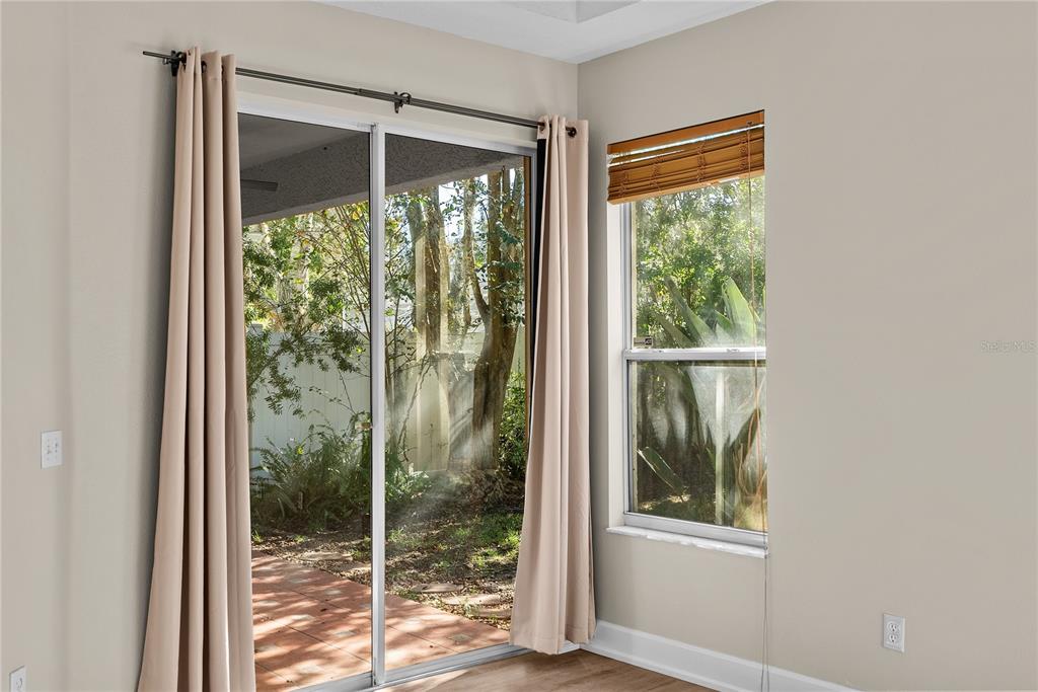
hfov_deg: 54.4
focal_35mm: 35
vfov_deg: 37.9
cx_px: 519
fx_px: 1009
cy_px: 346
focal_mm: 35
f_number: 9
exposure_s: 1/2
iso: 100
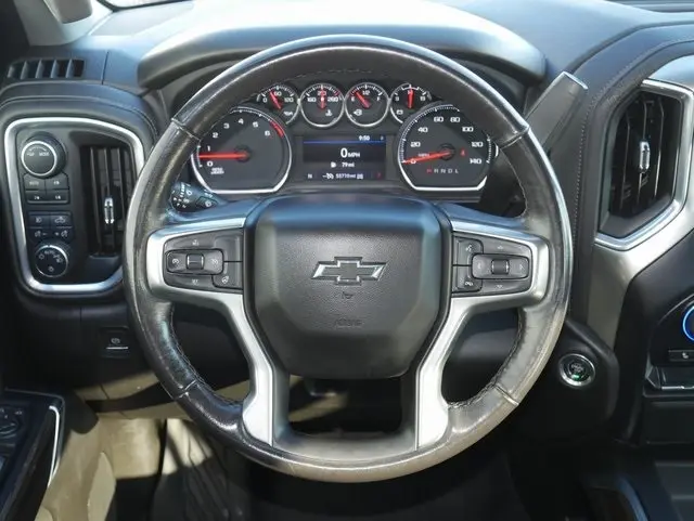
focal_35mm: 44
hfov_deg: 42.9
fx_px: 883
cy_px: 260
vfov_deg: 32.9
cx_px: 347
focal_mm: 22
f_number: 5
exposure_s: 1/60
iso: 800
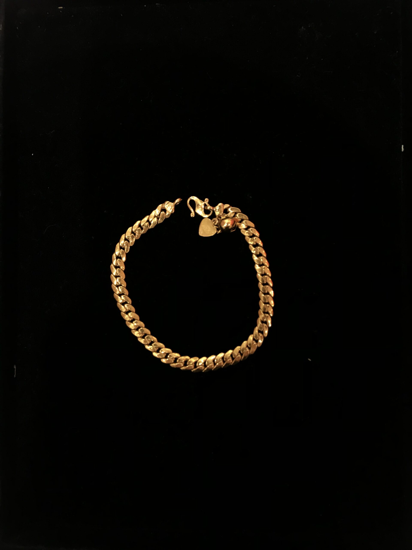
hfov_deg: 49.7
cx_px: 206
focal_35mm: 28
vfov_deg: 63.4
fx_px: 444
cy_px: 275
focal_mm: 3.99
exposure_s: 1/17
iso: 40
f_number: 1.8
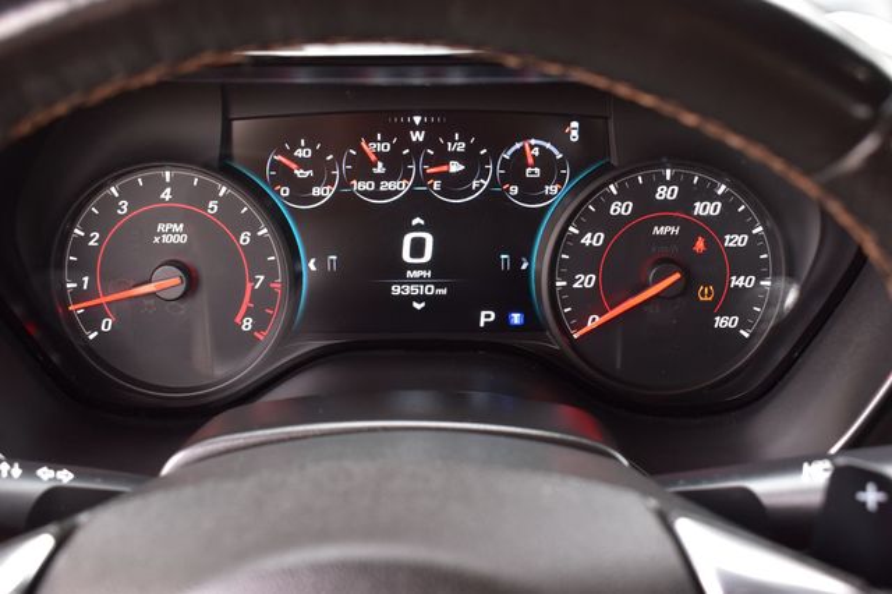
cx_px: 446
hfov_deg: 46.4
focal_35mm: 42
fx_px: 1040
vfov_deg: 31.9
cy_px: 297
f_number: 6.3
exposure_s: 1/15
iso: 450
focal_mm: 28
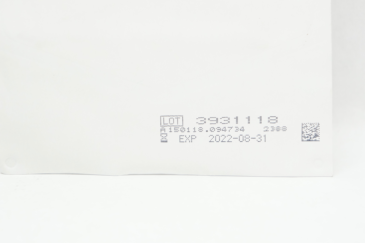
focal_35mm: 82
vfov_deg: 16.5
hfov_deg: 24.6
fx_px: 836
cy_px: 122
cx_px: 182
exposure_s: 1/60
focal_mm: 55
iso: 800
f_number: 6.3
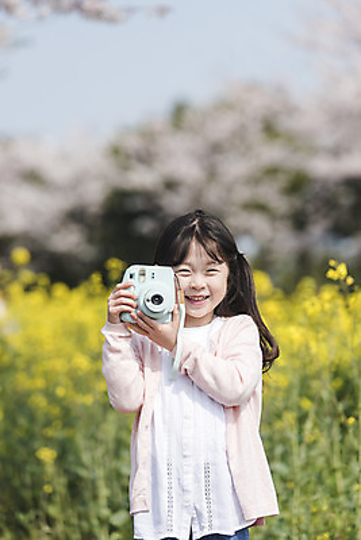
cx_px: 180
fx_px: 2254
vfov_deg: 13.7
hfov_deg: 9.2
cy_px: 270
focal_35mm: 150
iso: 250
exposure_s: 1/2000
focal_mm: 150
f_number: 3.2
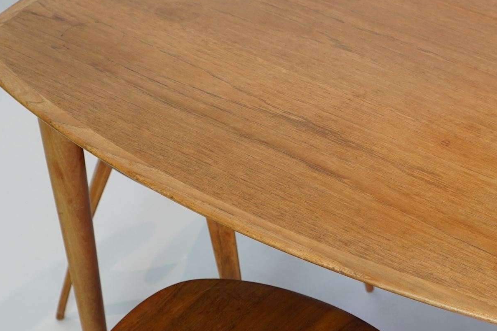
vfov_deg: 15.7
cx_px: 385
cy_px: 160
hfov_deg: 23.1
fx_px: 1201
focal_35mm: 87
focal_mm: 36
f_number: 4.5
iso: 640
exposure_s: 1/100
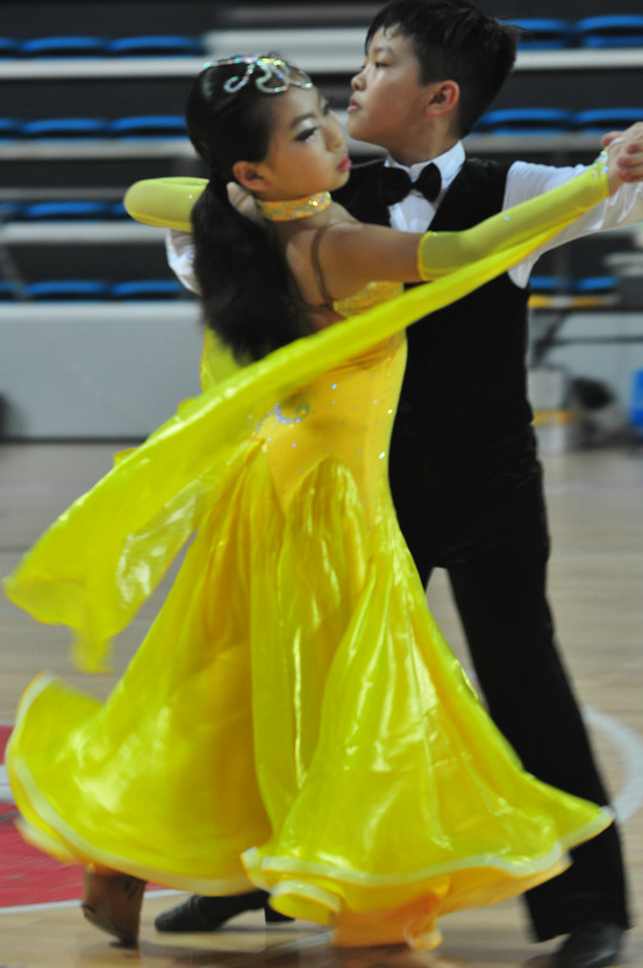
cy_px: 411
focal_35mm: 180
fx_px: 4836
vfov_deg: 11.4
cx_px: 342
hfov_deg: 7.6
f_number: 3.5
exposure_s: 1/30
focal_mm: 100
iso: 450
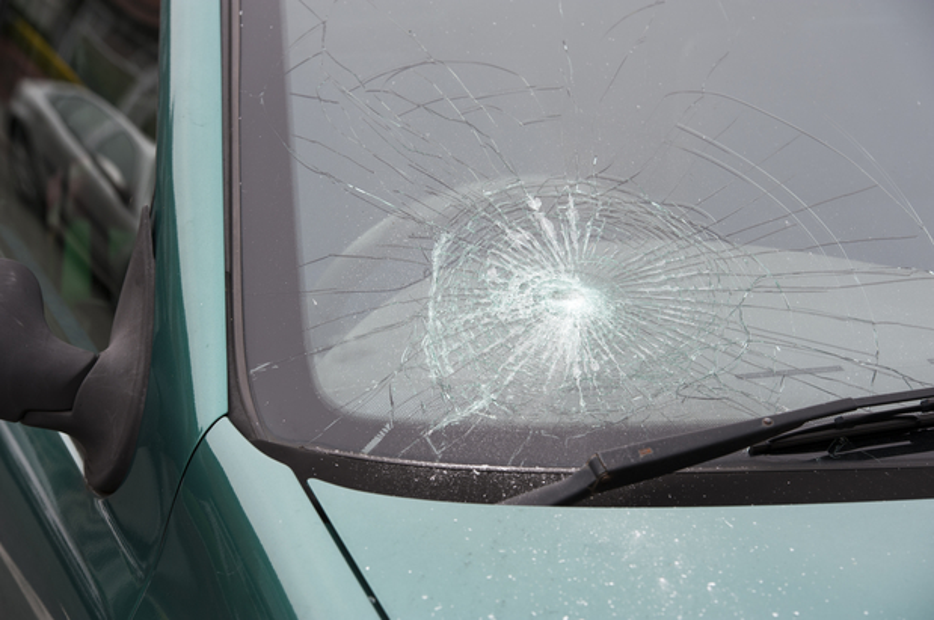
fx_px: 3161
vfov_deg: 11.2
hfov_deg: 16.8
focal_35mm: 122
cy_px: 310
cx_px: 467
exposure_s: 1/160
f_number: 6.3
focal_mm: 122
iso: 200
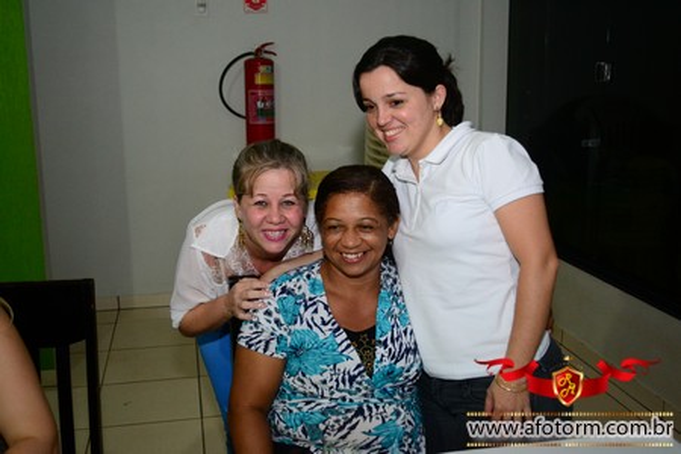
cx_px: 340
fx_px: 738
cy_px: 227
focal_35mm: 39
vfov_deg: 34.2
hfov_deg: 49.6
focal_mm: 26
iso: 1600
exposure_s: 1/80
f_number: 4.2
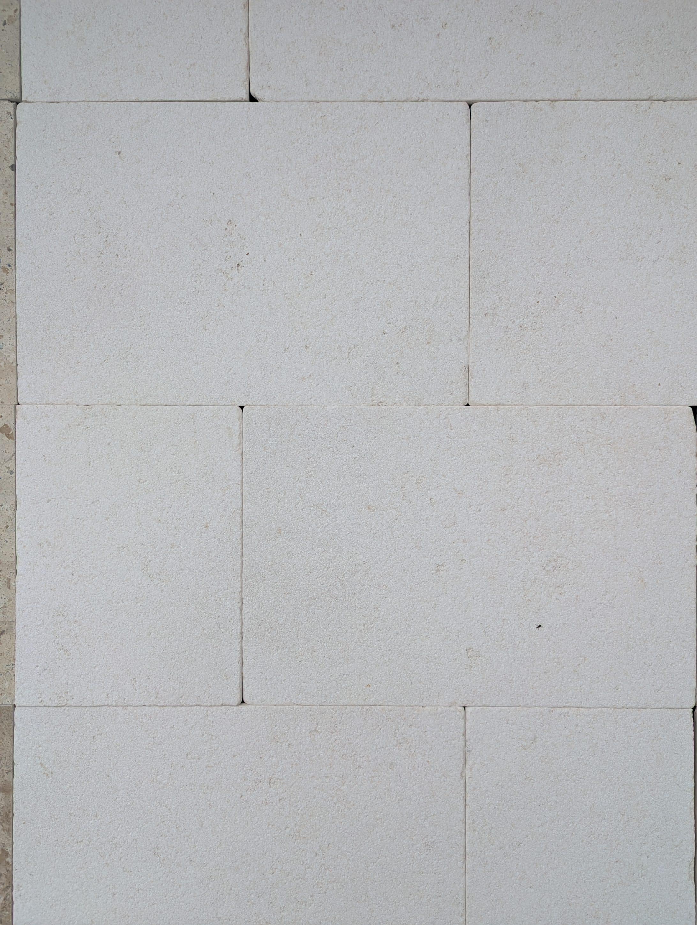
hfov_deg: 56.9
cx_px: 348
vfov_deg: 71.5
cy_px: 462
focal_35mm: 24
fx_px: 643
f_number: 1.85
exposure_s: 1/1332
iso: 78
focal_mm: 6.81
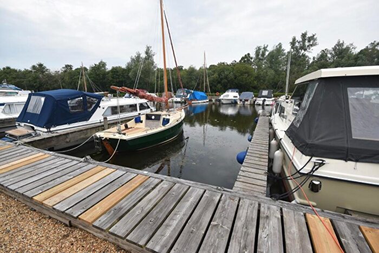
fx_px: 158
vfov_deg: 77.3
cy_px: 126
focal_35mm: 15
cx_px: 190
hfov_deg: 100.4
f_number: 9
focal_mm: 10
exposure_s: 1/320
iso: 200
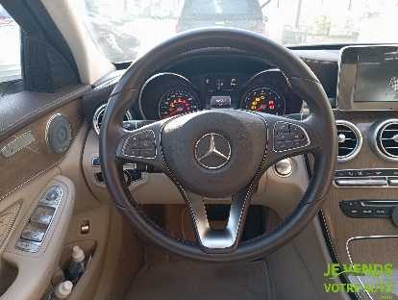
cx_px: 199
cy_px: 150
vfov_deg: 49.9
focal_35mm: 28
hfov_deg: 63.4
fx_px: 322
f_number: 1.8
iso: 154
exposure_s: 1/50
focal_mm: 4.22
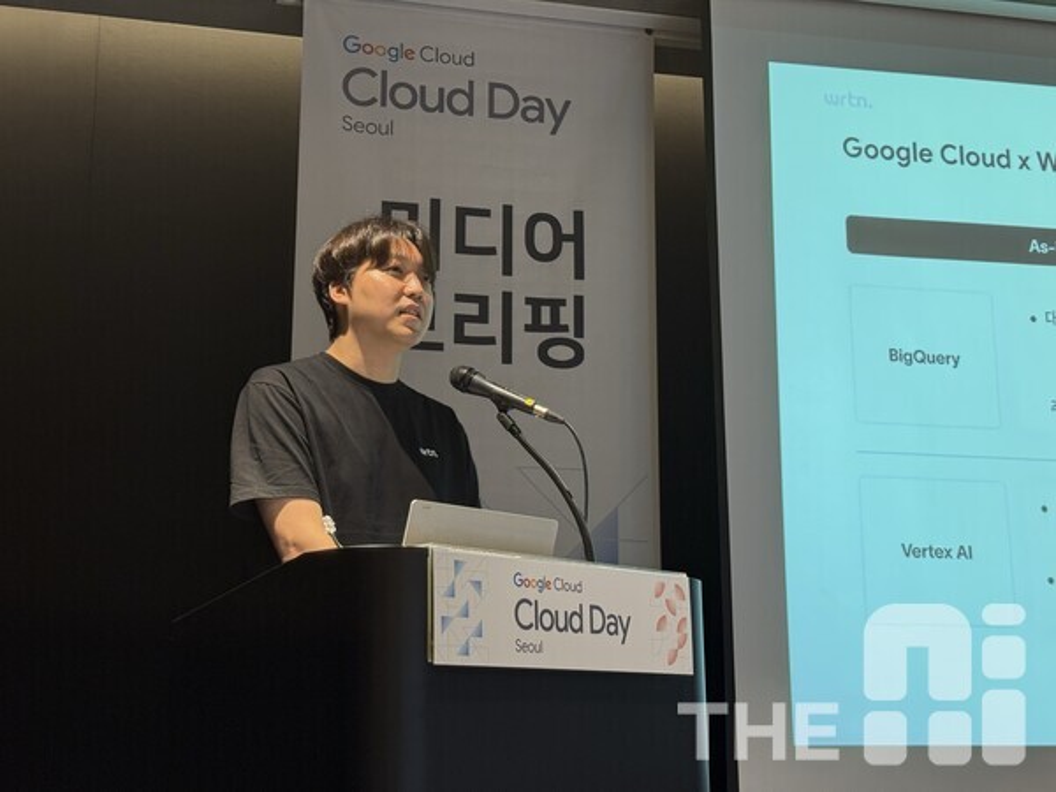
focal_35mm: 48
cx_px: 528
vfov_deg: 30.3
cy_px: 396
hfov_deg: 39.7
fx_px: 1464
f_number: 1.78
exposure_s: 1/60
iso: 160
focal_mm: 6.76
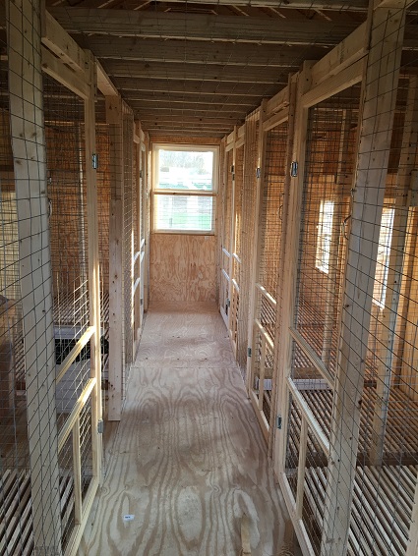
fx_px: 467
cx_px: 209
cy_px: 278
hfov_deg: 48.3
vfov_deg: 61.6
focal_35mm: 29
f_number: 2.2
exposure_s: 1/15
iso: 32
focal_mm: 4.15
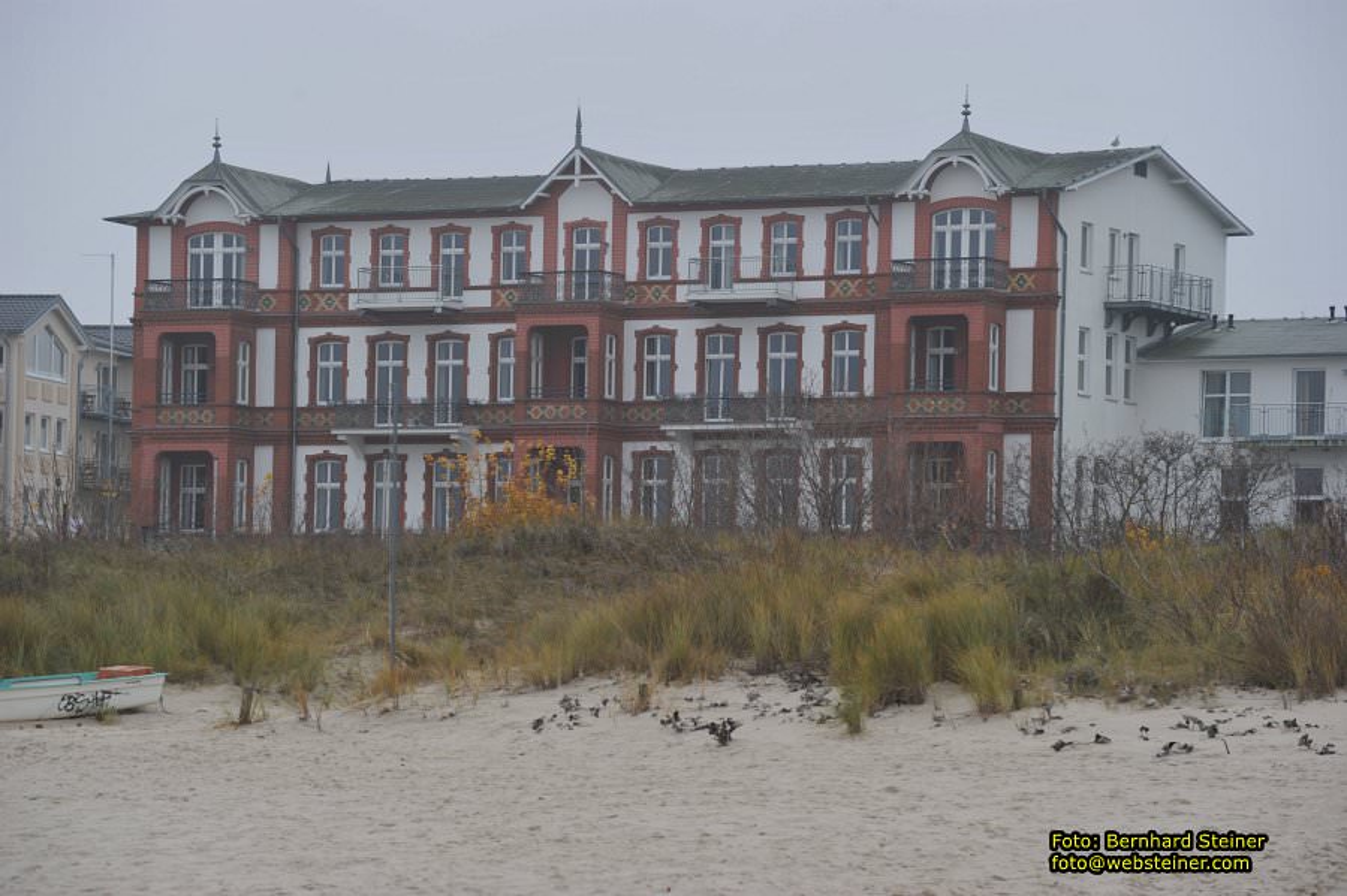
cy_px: 448
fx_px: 5796
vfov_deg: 8.8
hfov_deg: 13.3
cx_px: 674
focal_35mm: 155
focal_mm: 155
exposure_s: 1/160
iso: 200
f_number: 6.3
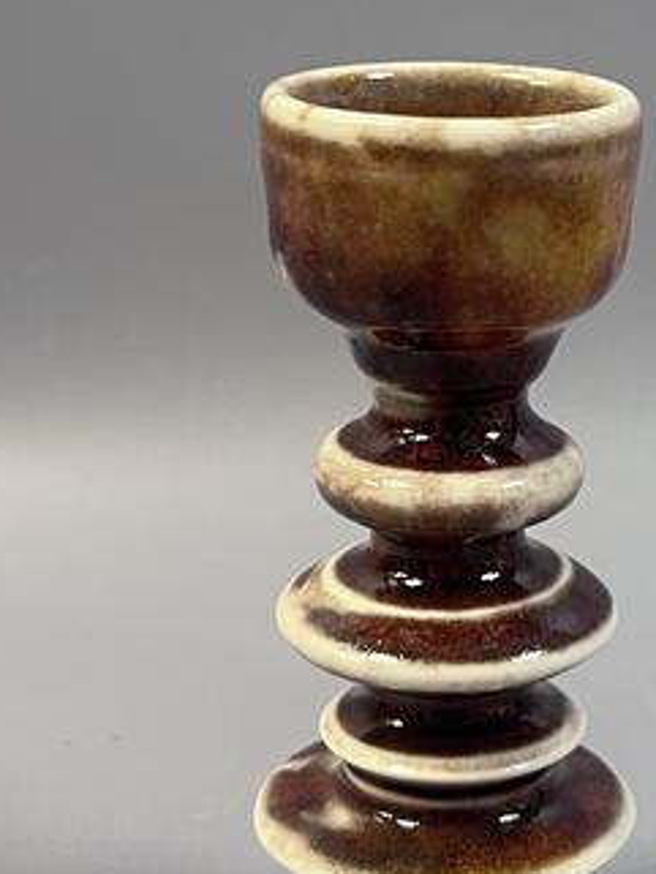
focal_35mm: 83
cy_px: 270
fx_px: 2096
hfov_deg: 17.7
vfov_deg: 23.4
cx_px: 441
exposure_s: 1/50
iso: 125
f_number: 1.5
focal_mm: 5.7
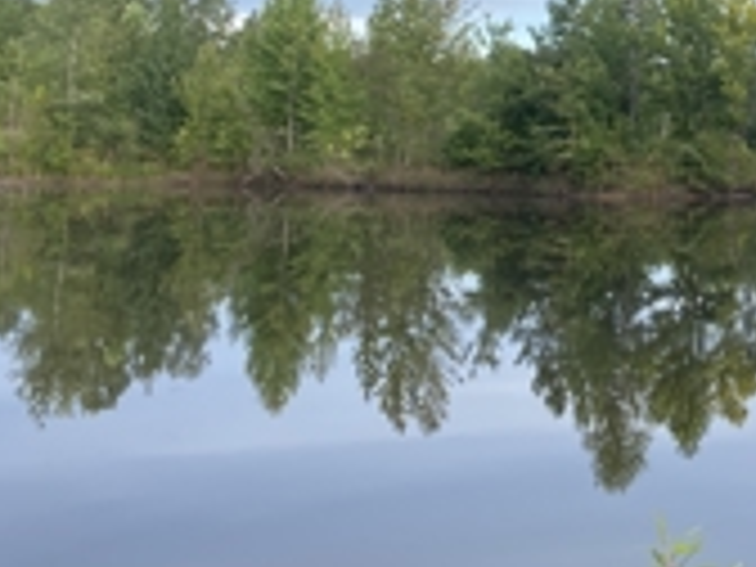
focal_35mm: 62
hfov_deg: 27.9
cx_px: 873
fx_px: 1354
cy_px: 40
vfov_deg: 23.0
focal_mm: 4.25
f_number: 1.8
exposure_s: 1/295
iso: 32
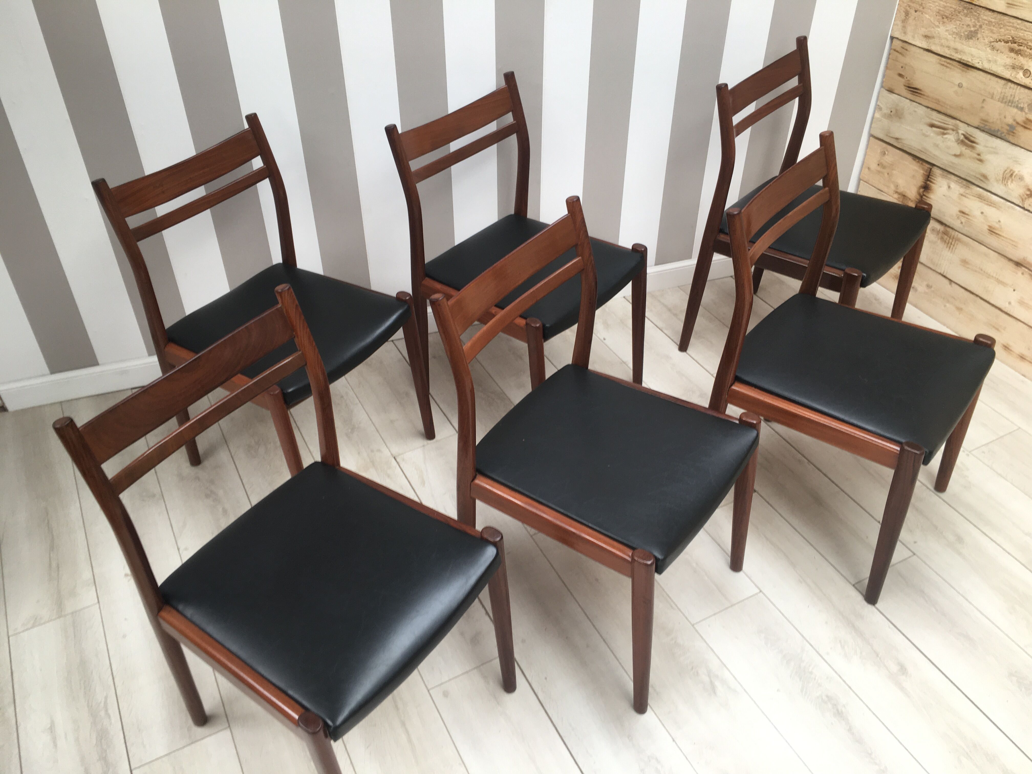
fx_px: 865
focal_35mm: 29
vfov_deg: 48.2
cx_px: 516
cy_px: 387
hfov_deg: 61.7
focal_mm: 4.15
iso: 32
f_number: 2.2
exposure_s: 1/50
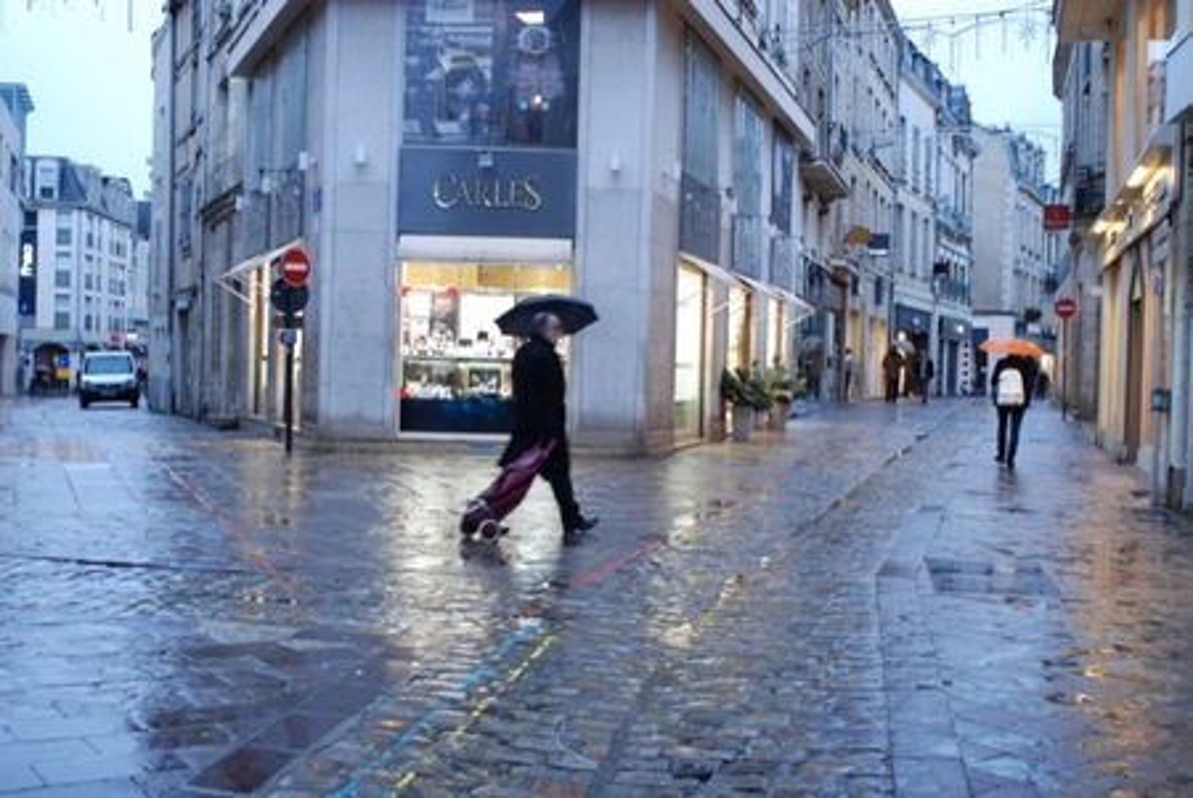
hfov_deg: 46.4
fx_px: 1393
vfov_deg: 32.0
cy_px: 399
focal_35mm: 42
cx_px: 596
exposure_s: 1/40
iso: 400
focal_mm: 28
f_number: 4
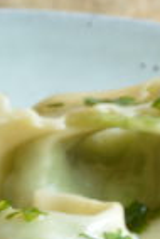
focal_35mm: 1134
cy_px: 291
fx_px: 7538
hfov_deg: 1.2
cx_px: 129
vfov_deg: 1.8
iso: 200
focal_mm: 105
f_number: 8
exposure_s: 1/15
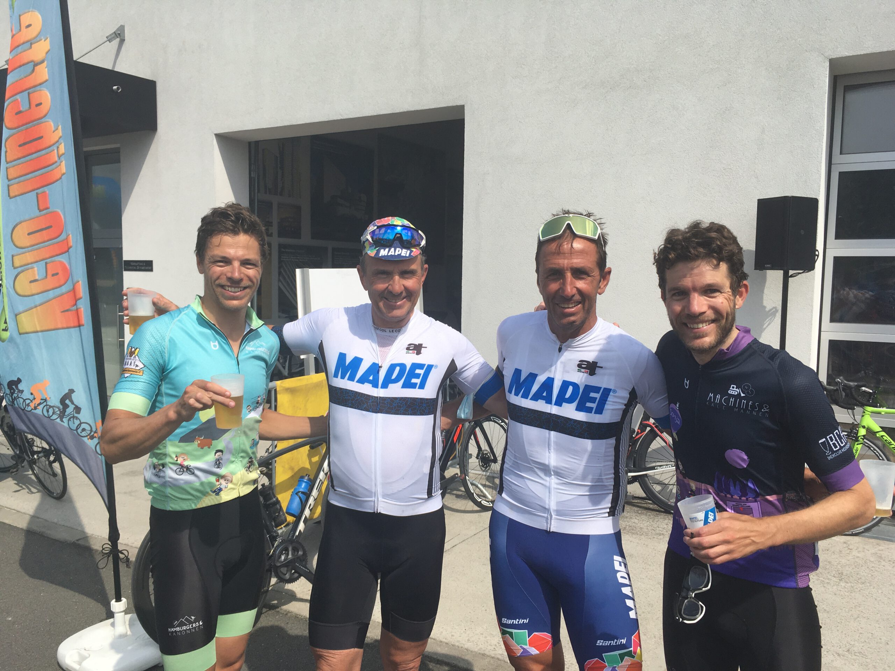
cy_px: 336
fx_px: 750
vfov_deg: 48.2
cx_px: 448
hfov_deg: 61.7
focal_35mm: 29
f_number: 2.2
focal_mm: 4.15
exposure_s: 1/2024
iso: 25
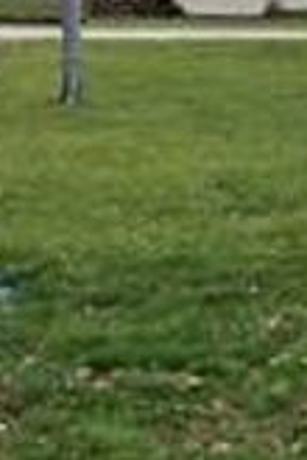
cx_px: 589
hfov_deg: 14.3
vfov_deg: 23.6
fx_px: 1049
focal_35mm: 82
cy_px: -15
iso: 50
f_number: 1.5
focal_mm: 5.7
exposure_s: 1/1934
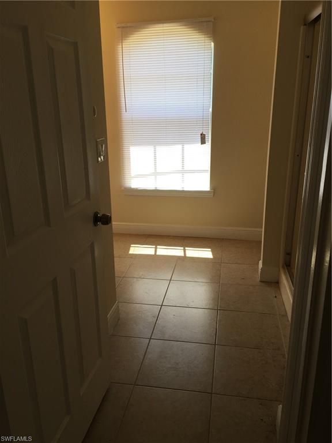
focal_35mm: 29
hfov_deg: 48.2
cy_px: 222
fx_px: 371
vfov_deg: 61.7
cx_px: 166
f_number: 2.2
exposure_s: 1/155
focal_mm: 4.15
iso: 32
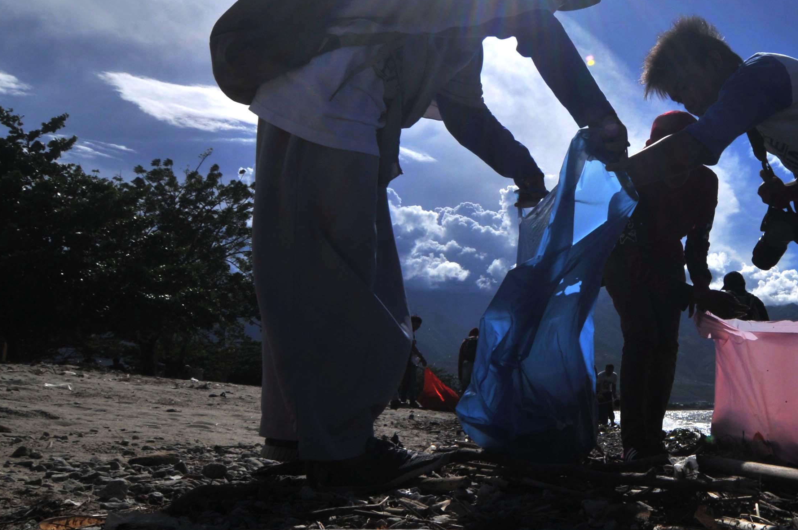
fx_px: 708
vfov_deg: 41.1
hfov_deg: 54.0
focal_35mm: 32
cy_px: 257
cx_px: 660
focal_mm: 11
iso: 100
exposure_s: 1/800
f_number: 13
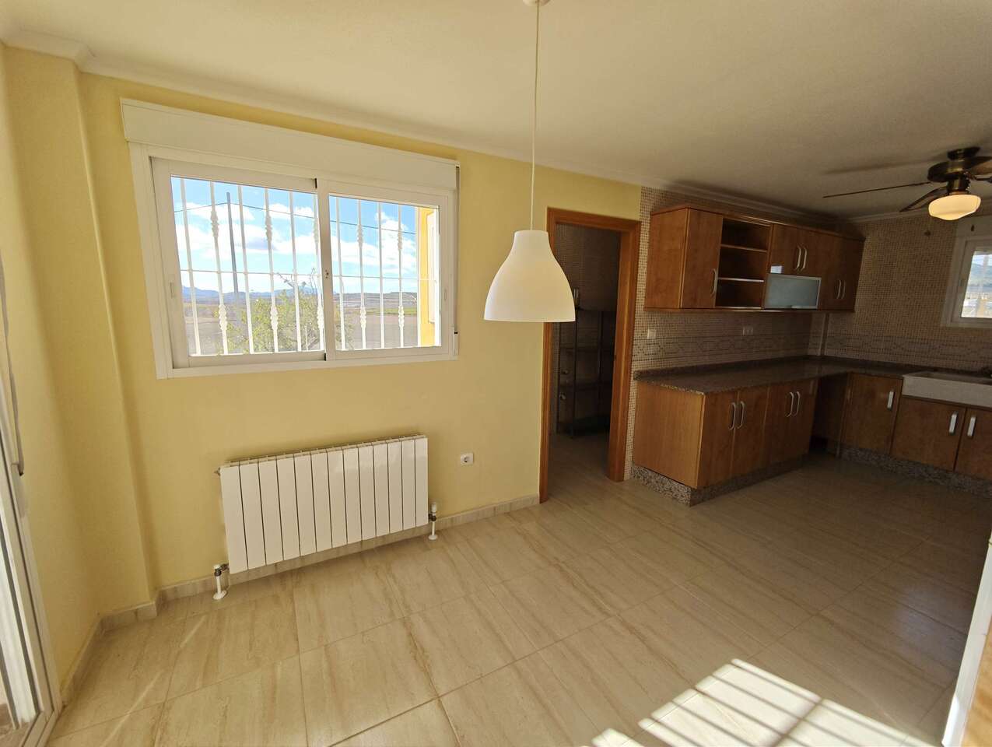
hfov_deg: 102.0
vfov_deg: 85.8
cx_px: 496
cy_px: 374
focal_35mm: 14
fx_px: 402
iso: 50
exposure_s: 1/306
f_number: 2.2
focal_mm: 2.16
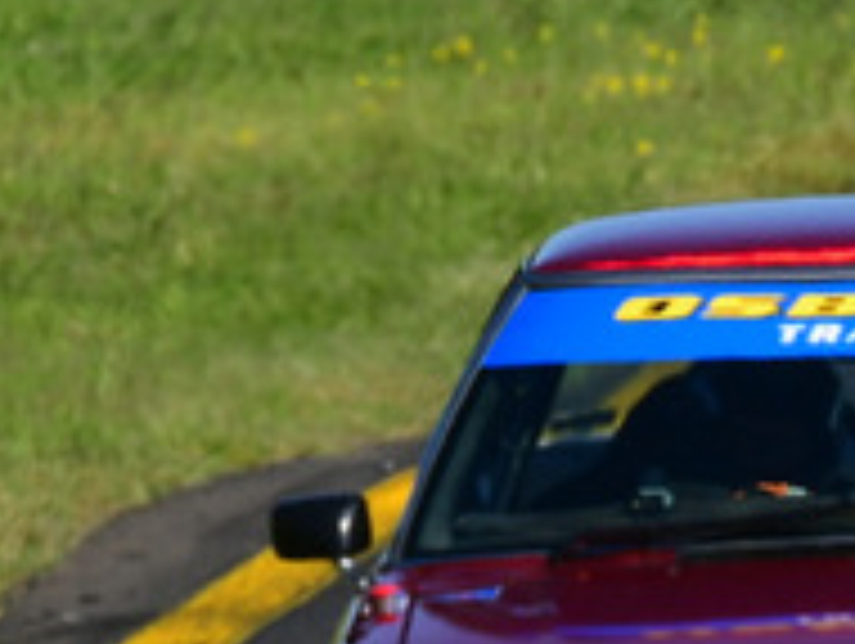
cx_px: 387
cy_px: 1180
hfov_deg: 0.8
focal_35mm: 2549
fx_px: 63039
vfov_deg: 0.6
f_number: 13
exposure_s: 1/640
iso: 400
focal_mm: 420
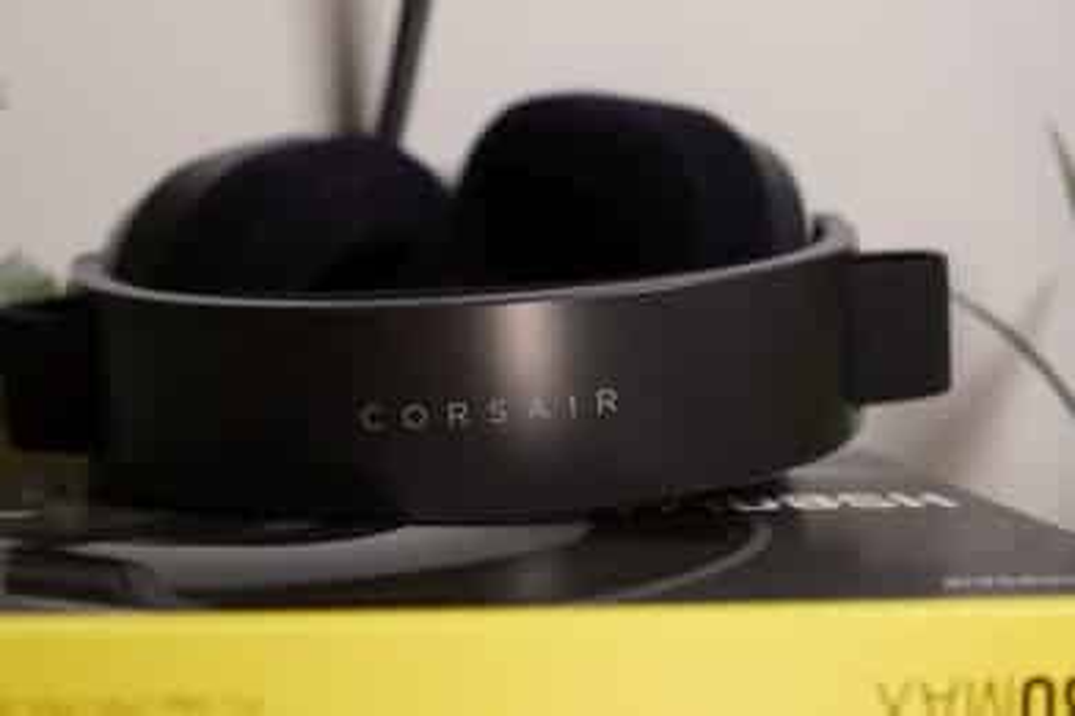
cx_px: 538
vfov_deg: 19.2
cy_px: 358
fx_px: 2120
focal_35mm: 71
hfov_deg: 28.5
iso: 400
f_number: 5
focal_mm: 47
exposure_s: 1/140
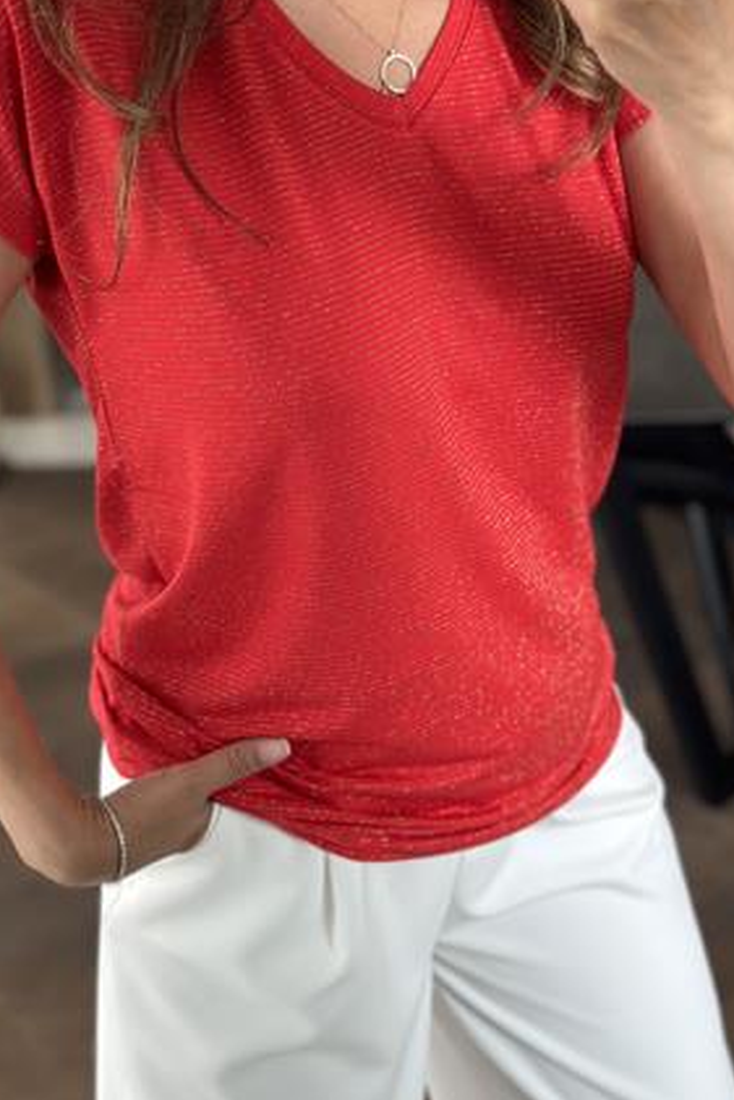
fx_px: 1833
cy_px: 562
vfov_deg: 33.4
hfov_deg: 22.6
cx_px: 261
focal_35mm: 60
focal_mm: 6.86
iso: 200
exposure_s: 1/60
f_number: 1.78
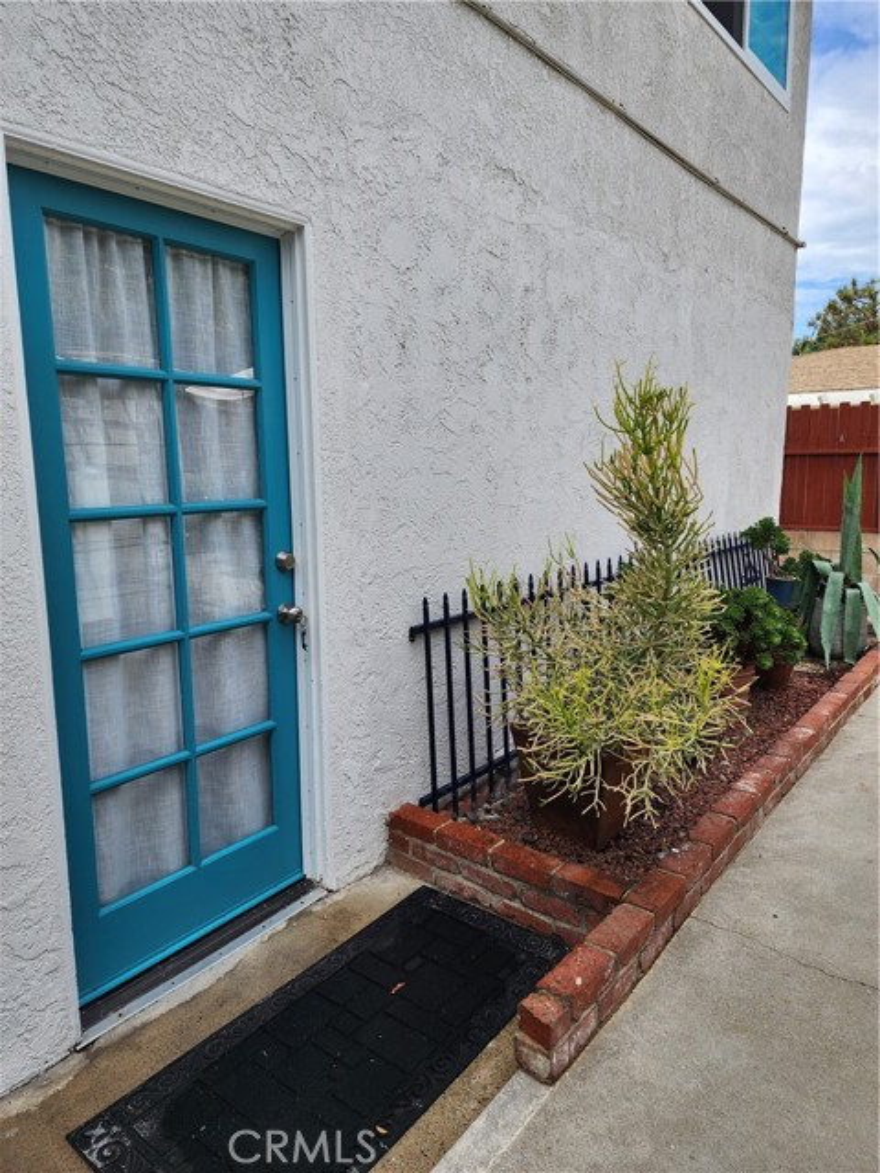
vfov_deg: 73.9
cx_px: 440
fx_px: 780
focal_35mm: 23
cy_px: 586
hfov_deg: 58.9
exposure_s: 1/496
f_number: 1.8
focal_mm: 6.4
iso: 12
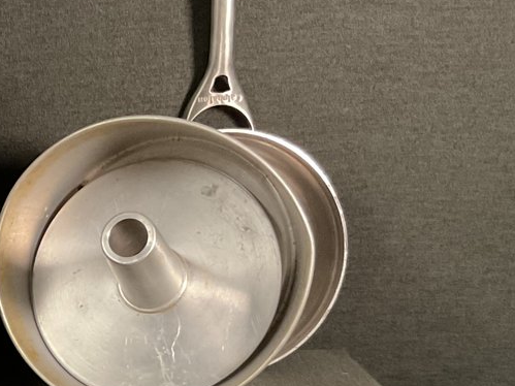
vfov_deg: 16.2
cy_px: 455
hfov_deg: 20.9
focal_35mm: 88
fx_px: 1309
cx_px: -90
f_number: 1.8
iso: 250
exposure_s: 1/40
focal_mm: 3
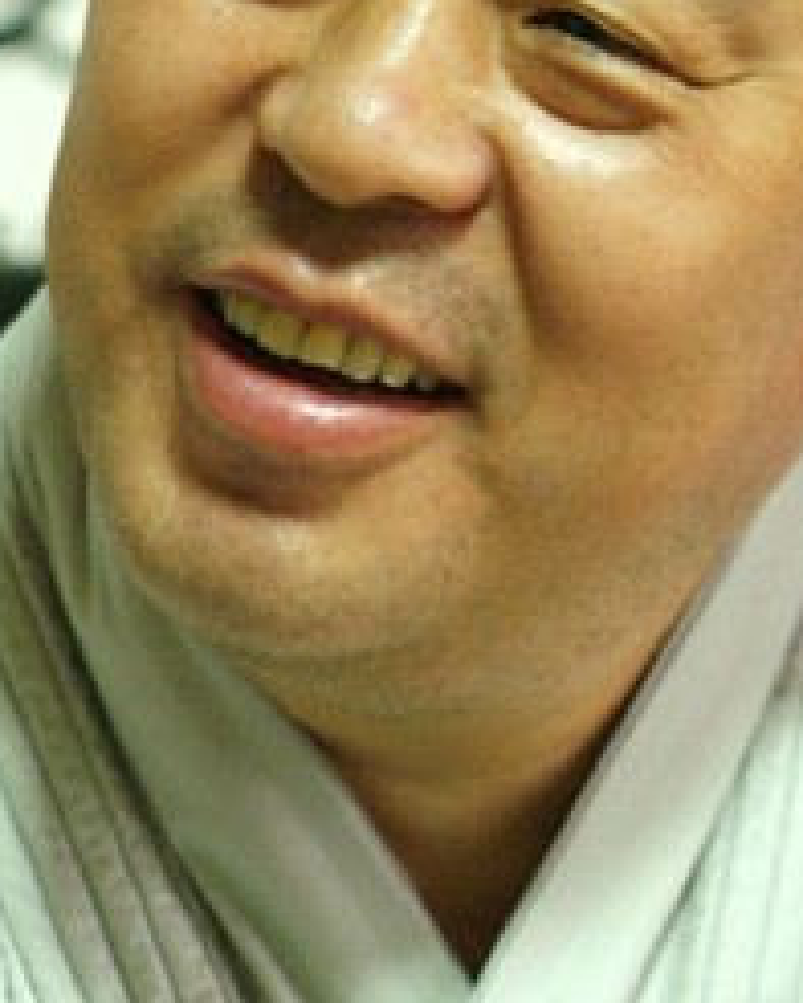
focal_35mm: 695
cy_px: 259
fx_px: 20634
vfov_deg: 2.8
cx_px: 359
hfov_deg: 2.2
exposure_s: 1/45
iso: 1600
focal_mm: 135
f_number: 2.8
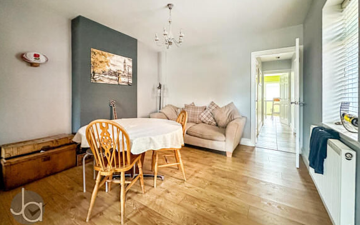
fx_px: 147
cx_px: 179
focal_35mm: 15
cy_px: 104
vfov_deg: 74.6
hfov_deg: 101.5
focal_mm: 2.22
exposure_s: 1/55
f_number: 2.2
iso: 1250
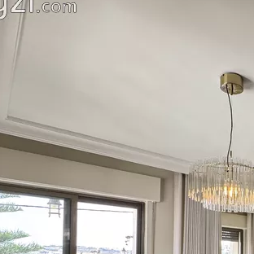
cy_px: 255
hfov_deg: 34.9
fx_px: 307
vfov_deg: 39.5
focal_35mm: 37
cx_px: 311
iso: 80
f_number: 2.2
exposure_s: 1/99
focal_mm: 2.22
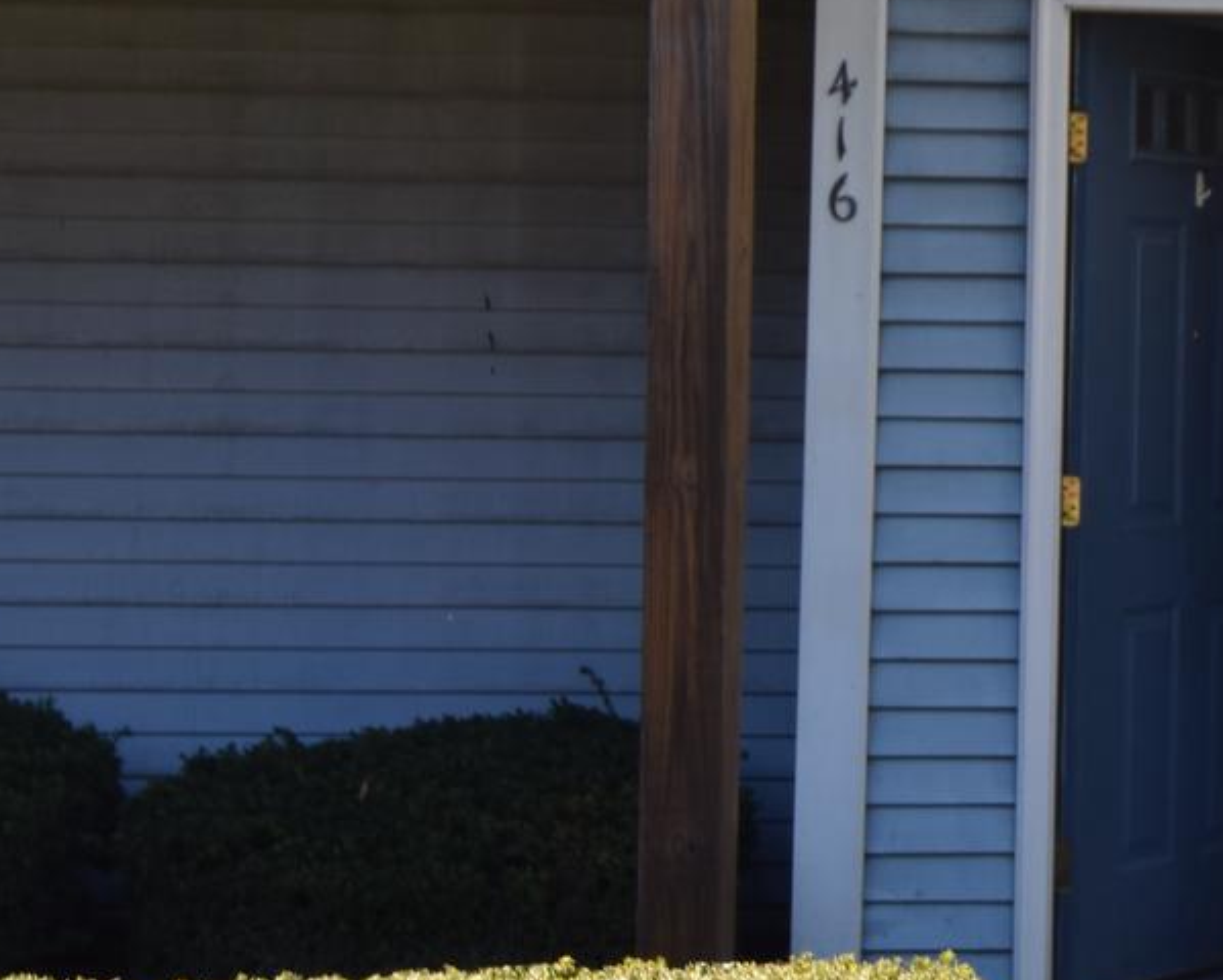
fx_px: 3839
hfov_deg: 16.8
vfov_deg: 14.5
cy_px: 269
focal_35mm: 106
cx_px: 1702
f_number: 6.3
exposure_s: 1/160
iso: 200
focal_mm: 22
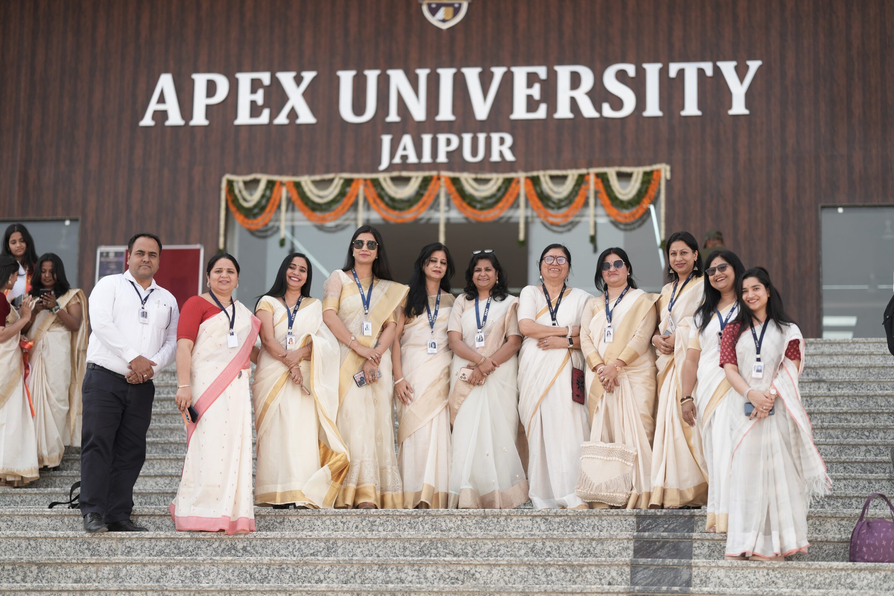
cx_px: 447
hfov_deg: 23.9
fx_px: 2111
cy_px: 298
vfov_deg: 16.1
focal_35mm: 85
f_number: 1.4
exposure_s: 1/2500
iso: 100
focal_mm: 85
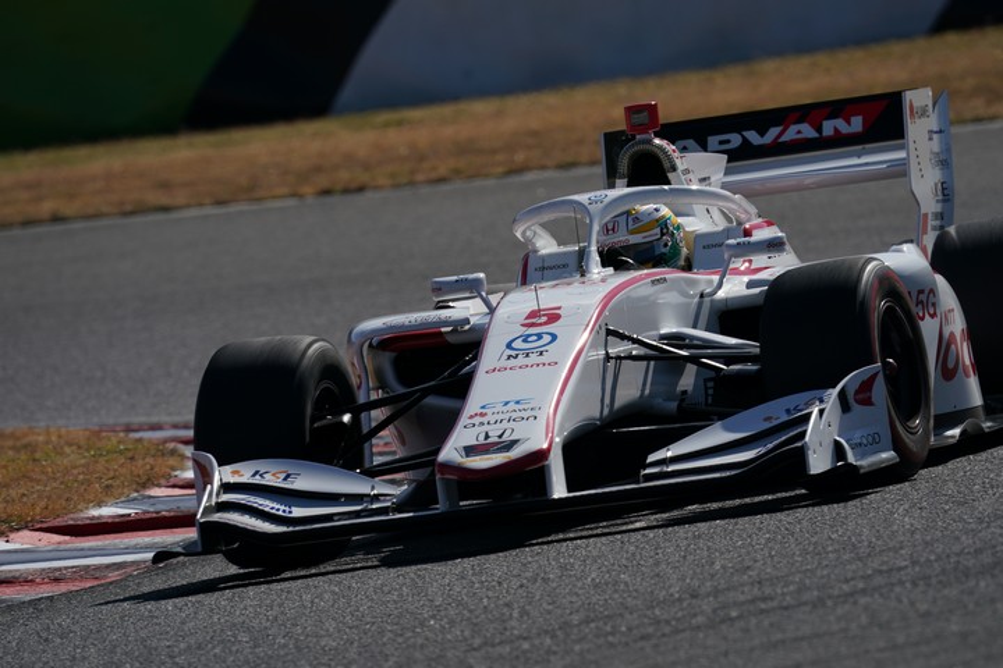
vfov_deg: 2.3
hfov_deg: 3.4
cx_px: 502
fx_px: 16715
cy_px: 334
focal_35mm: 600
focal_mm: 600
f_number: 10
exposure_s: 1/800
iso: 200
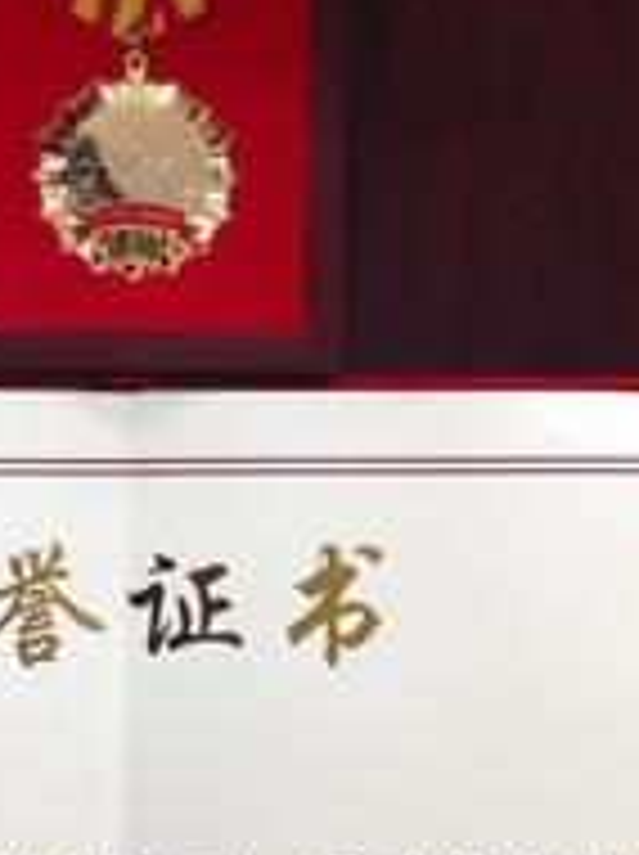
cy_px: 454
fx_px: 2146
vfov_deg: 22.5
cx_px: 164
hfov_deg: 16.8
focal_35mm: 87
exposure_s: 1/20
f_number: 2.4
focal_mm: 4.12
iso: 50
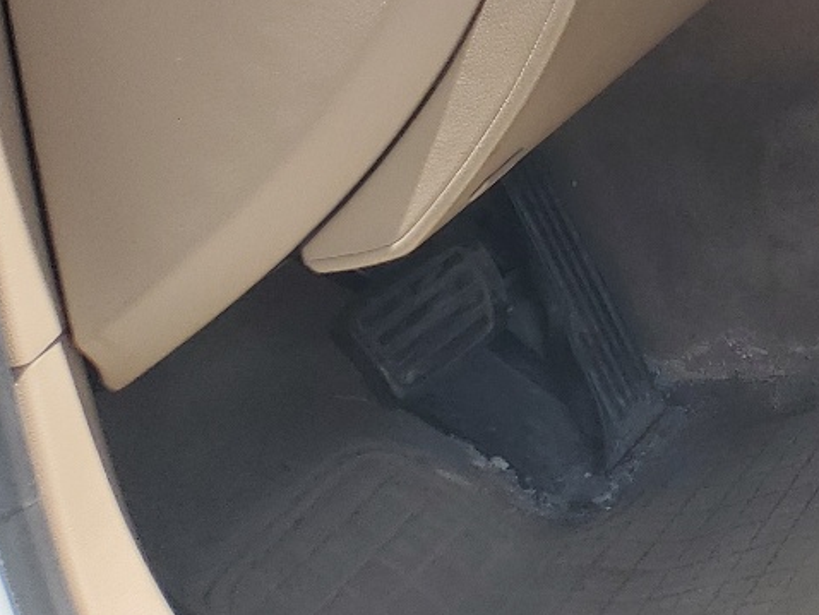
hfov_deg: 18.7
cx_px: 1362
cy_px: -200
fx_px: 2059
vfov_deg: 16.0
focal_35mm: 87
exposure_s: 1/1000
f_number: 1.5
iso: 50
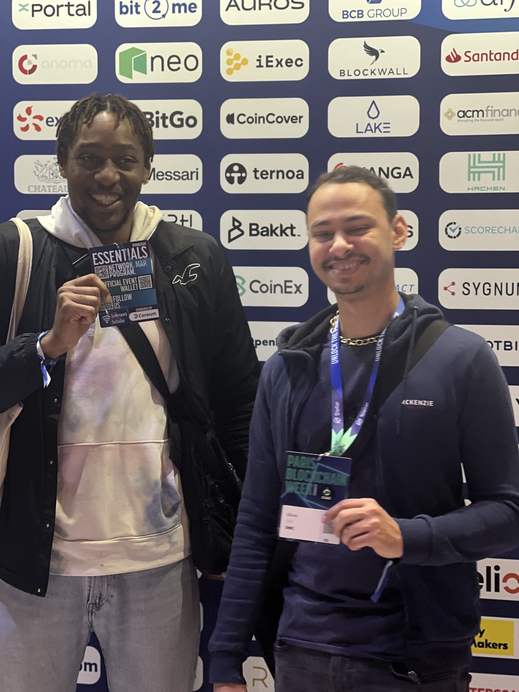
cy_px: 346
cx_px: 260
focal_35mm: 77
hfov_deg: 19.1
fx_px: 1539
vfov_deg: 25.3
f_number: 2.8
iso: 200
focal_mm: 9
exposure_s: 1/39
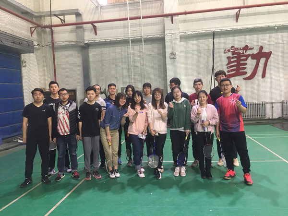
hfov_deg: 61.7
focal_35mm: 29
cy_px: 108
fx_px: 241
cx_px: 144
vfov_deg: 48.2
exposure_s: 1/17
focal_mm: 4.15
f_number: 2.2
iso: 80
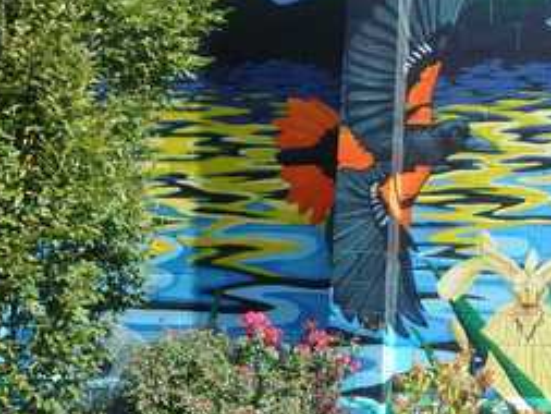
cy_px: 169
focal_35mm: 58
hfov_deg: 31.3
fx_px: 924
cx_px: 521
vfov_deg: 25.2
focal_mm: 3.7
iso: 125
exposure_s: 1/800
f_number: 3.5
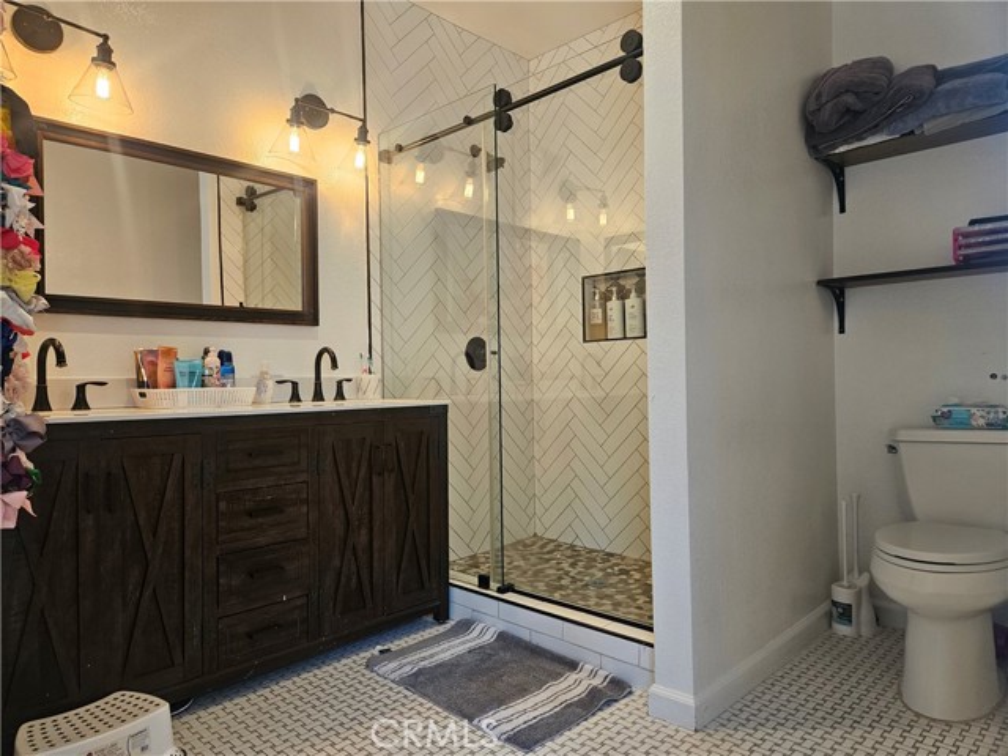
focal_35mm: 23
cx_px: 504
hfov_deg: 73.9
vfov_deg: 58.9
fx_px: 670
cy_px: 378
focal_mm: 5.4
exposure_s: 1/120
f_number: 1.8
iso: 160
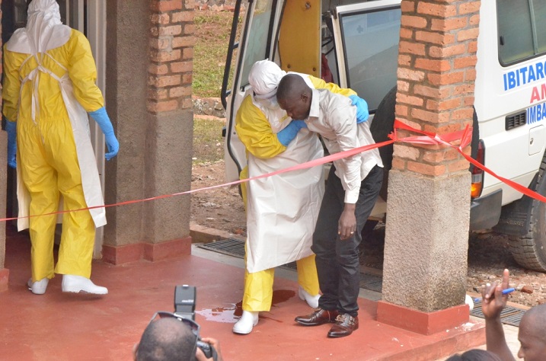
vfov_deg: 8.7
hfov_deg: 13.1
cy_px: 180
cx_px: 273
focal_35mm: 158
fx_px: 2382
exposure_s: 1/2500
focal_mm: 105
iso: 6400
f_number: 11
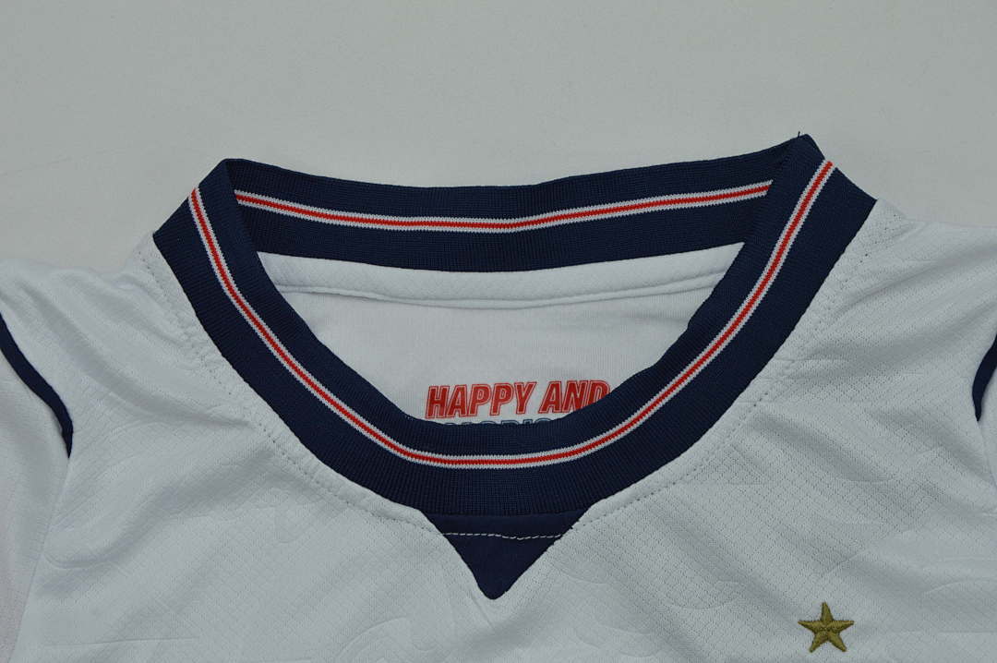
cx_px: 498
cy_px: 332
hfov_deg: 18.2
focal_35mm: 112
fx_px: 3113
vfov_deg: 12.2
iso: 400
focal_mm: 75
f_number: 13
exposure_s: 1/200
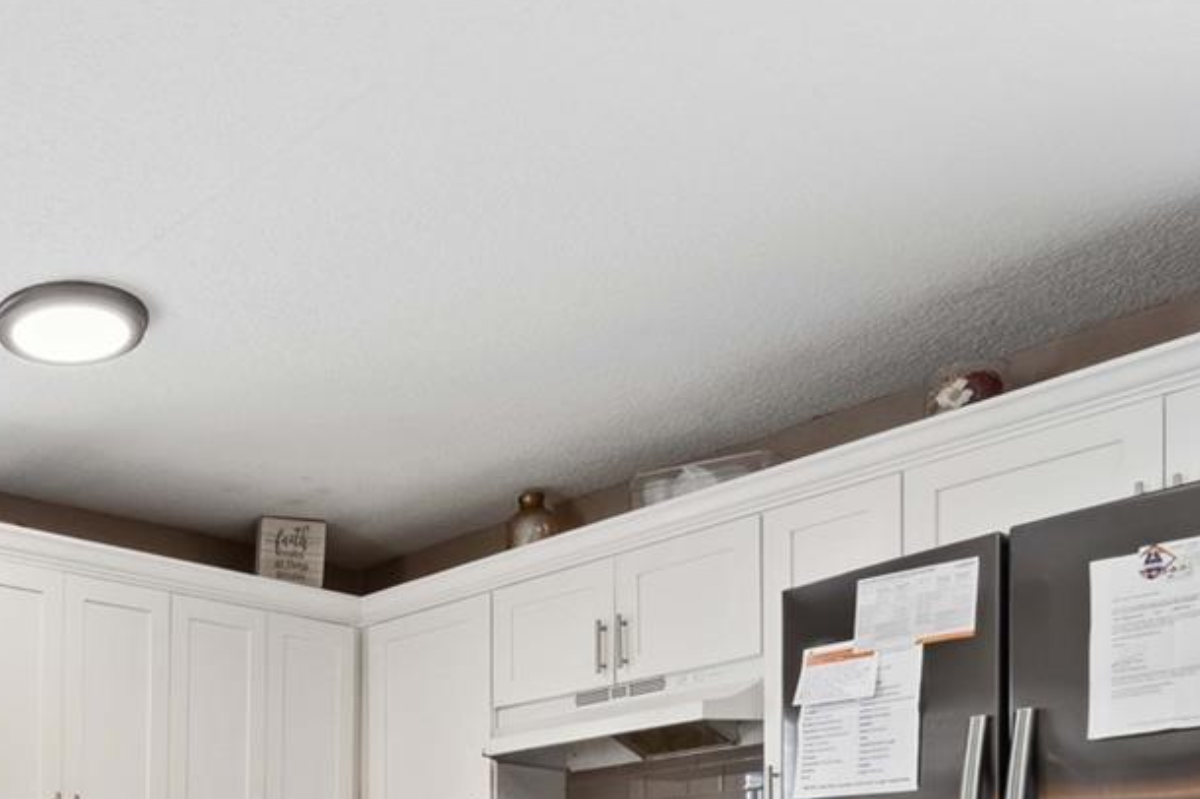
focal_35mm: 42
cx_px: 10
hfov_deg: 40.8
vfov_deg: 27.5
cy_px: 990
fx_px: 1399
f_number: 8
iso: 250
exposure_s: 1/13
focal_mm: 16
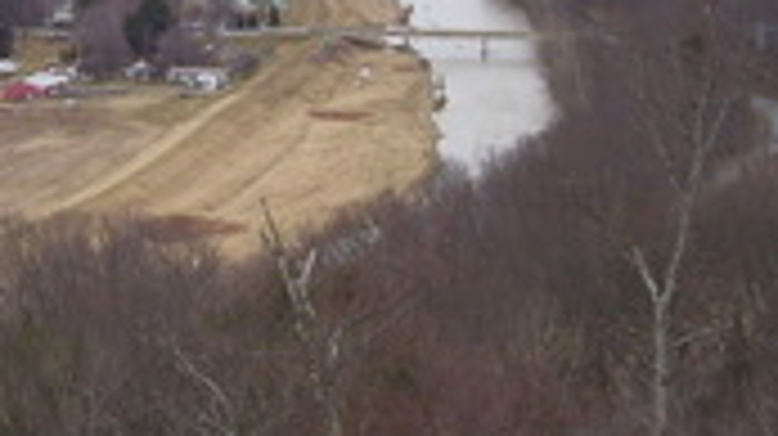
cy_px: -76
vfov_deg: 8.8
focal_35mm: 136
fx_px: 2803
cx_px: 31
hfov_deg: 15.6
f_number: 4.8
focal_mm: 6
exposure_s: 1/320
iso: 80
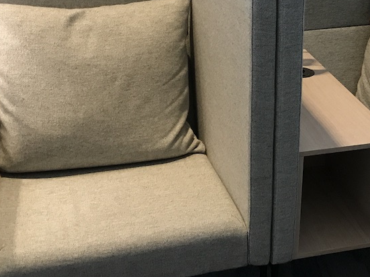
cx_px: 224
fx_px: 652
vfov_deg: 23.8
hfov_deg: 31.6
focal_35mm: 61
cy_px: 68
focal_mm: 3.99
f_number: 1.8
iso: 80
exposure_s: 1/17
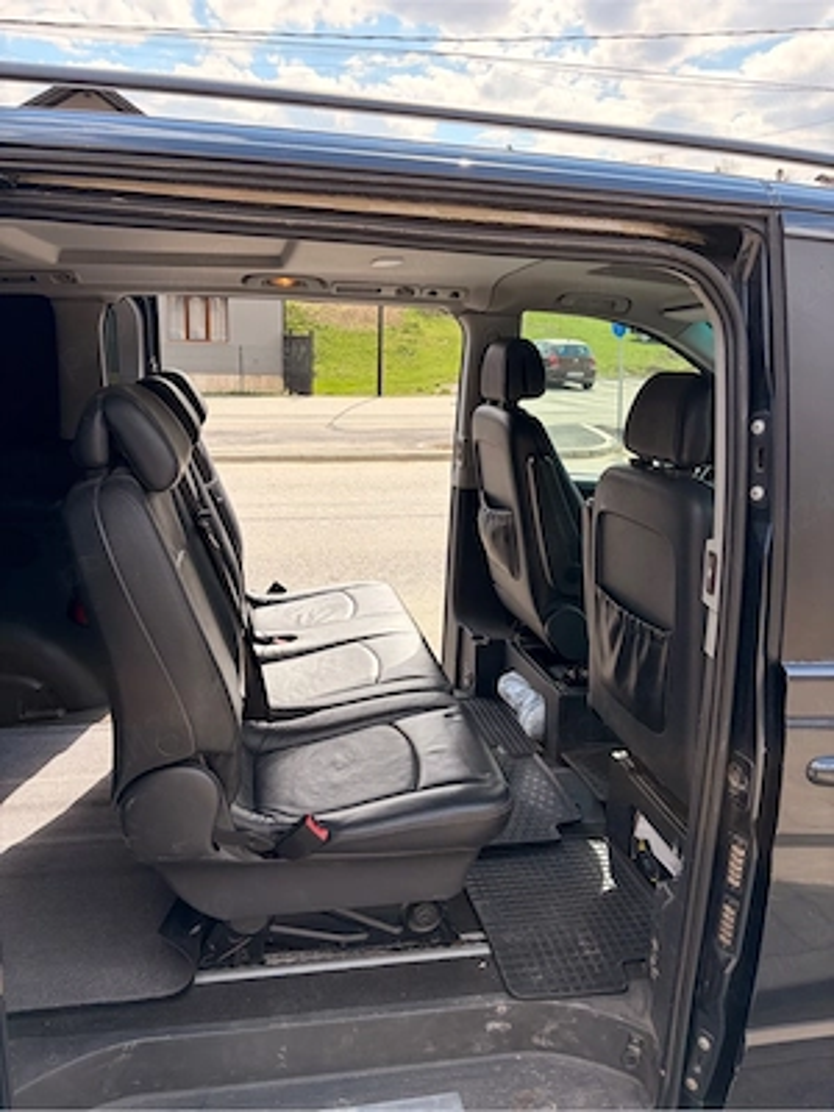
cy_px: 556
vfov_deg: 67.3
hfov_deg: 53.1
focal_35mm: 26
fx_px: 835
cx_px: 417
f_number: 1.6
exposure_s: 1/1364
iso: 64
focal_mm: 5.96
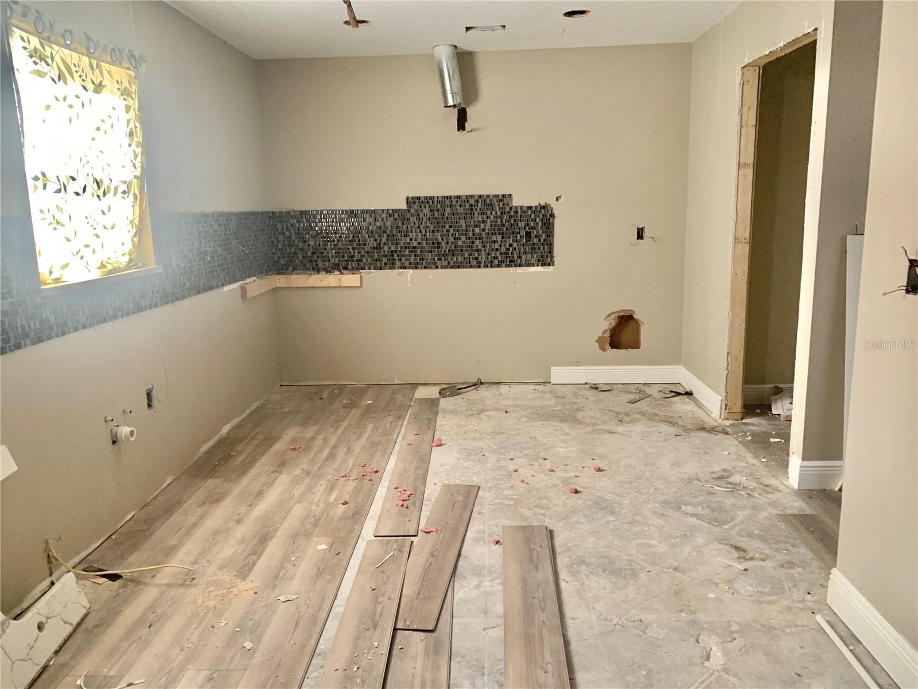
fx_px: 690
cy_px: 344
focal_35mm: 26
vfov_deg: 53.1
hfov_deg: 67.3
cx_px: 459
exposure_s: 1/60
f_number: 1.8
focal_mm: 4.25
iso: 250
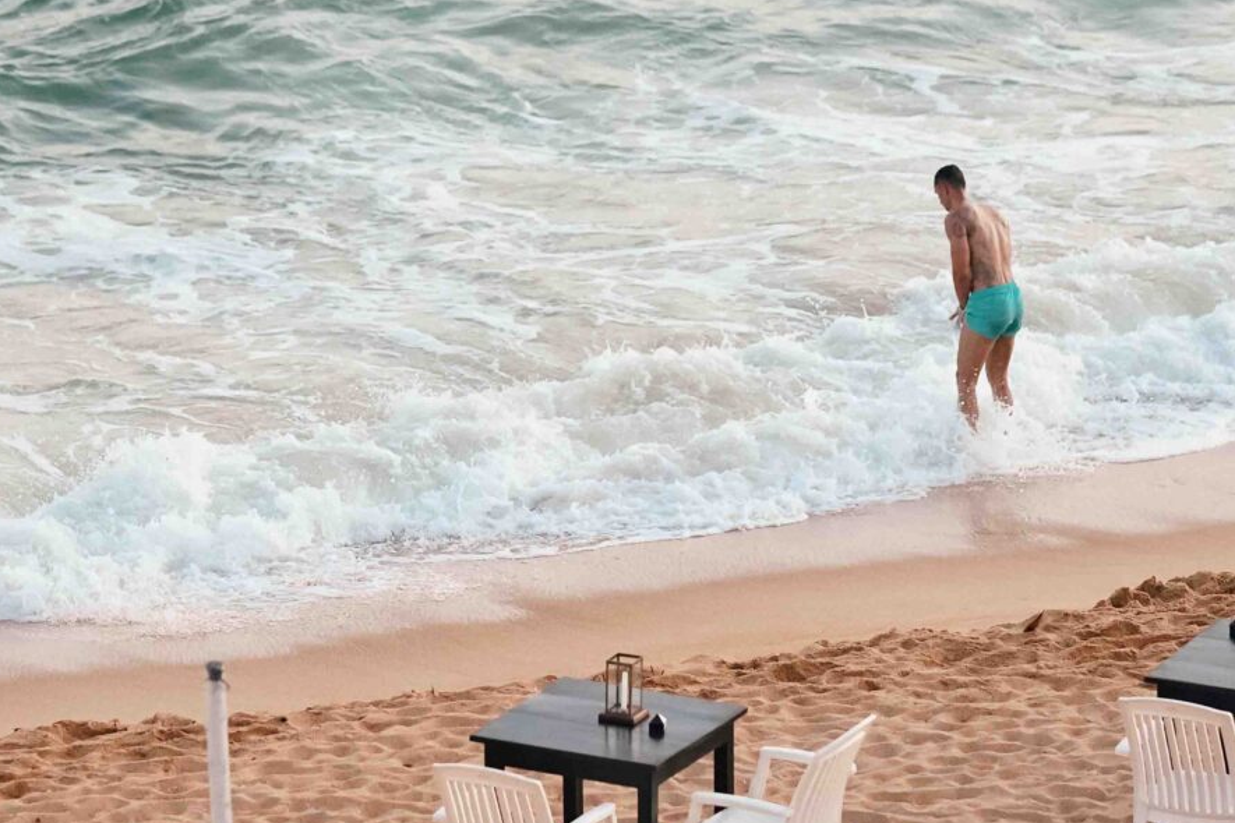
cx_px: 479
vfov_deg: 5.6
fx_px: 8439
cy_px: 181
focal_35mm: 246
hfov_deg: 8.4
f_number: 2
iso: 2500
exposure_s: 1/1000
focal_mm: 85
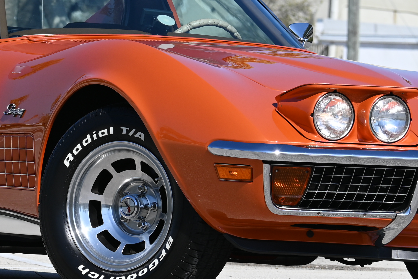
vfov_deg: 3.2
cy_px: 43
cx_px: 173
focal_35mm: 427
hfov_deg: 4.8
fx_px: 4962
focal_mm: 105
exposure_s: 1/640
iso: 100
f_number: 6.3
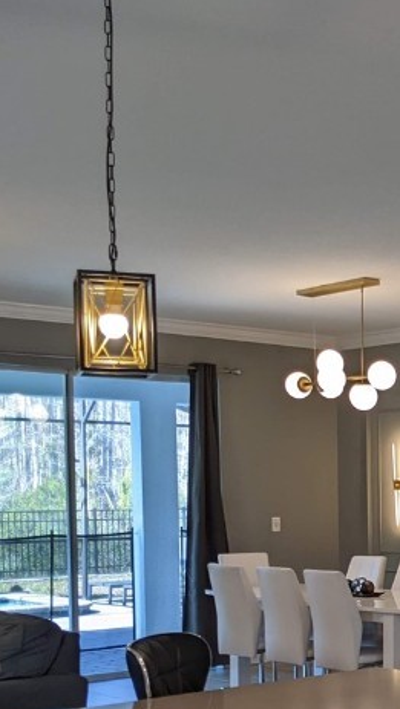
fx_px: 1224
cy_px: 550
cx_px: 489
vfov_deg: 31.6
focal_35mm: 65
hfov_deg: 17.6
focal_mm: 4.44
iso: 66
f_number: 1.8
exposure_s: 1/120
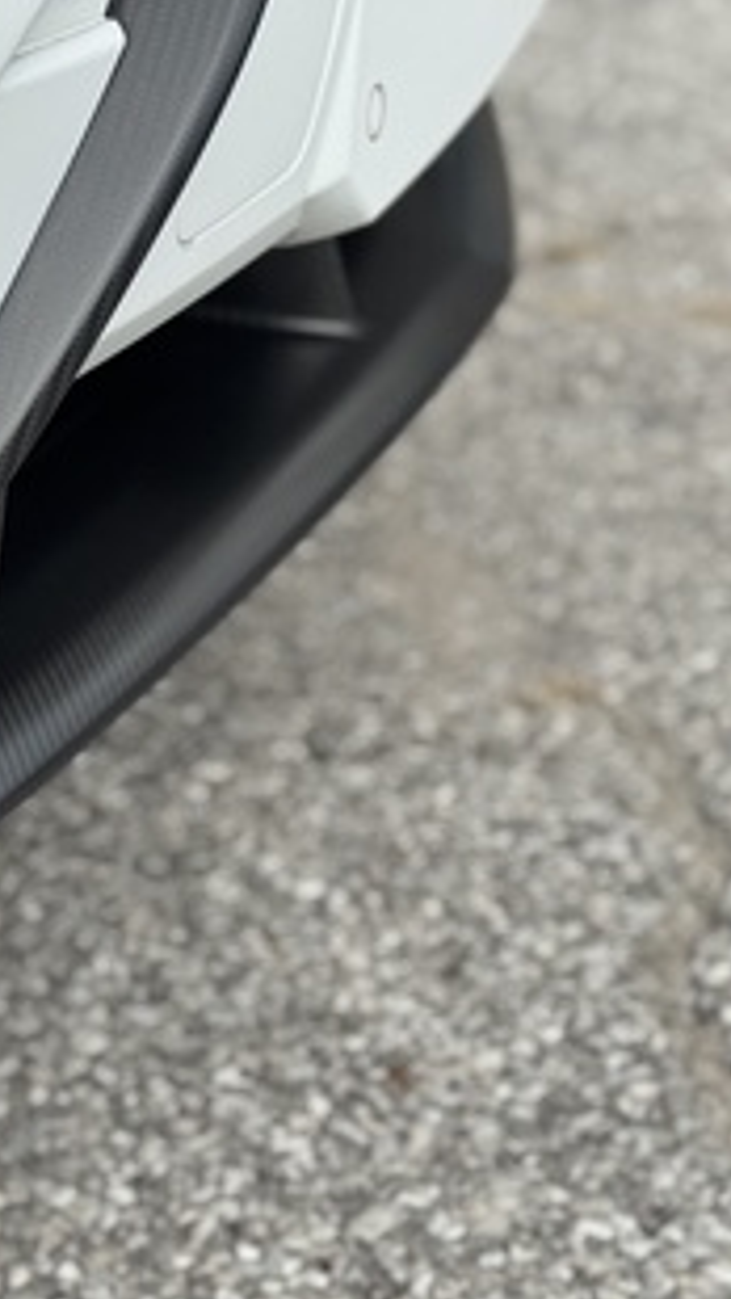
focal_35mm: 71
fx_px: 2445
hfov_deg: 16.8
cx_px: 80
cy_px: 654
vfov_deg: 29.7
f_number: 1.78
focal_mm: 6.76
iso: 64
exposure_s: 1/1770
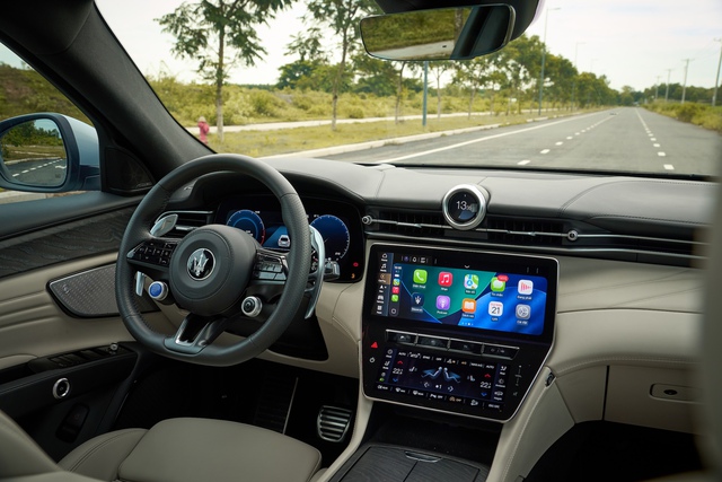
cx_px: 361
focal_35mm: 33
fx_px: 662
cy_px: 241
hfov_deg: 57.2
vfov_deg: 40.0
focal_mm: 22
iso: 200
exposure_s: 1/160
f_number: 5
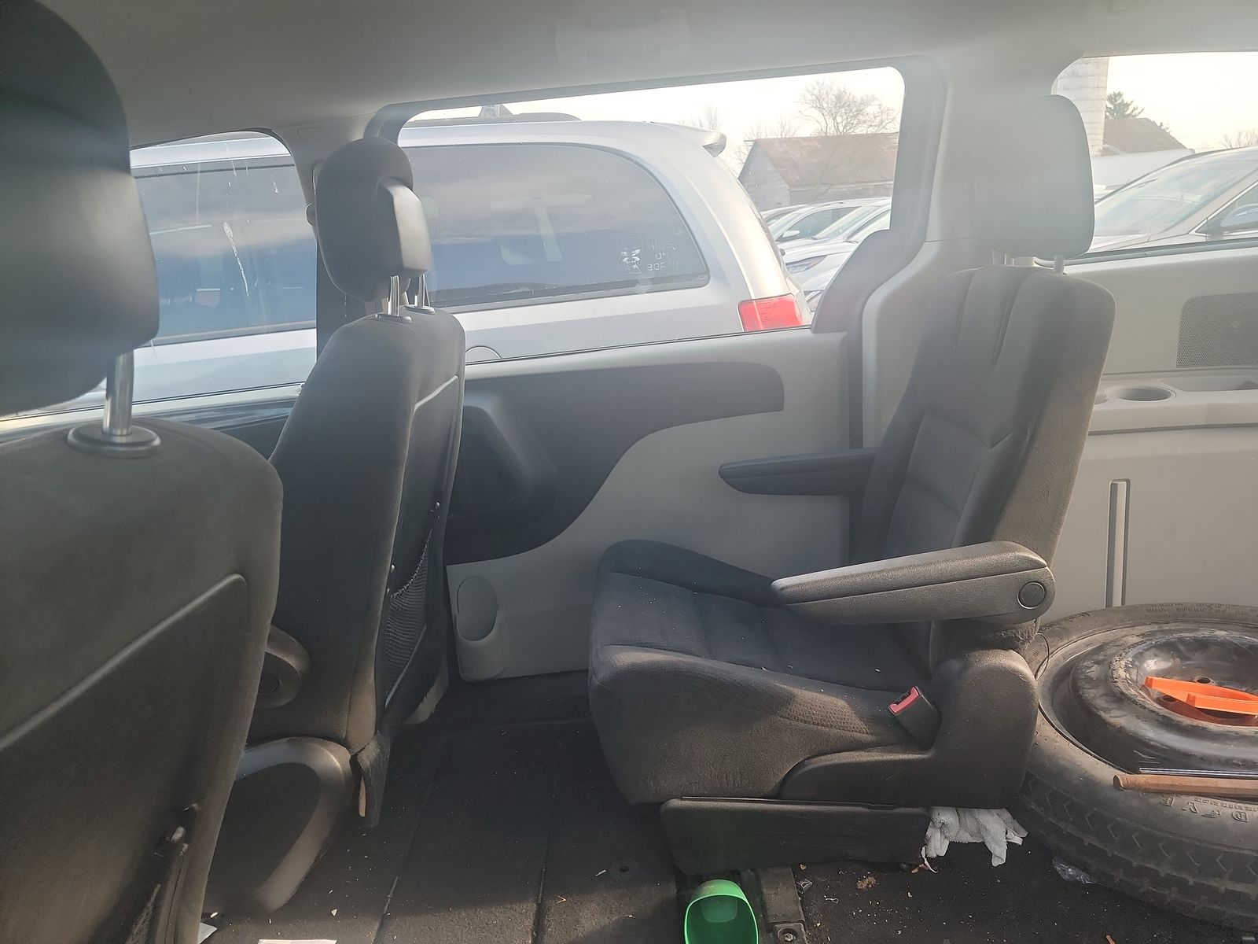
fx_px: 872
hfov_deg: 71.6
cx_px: 629
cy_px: 472
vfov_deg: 56.8
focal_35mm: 24
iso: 127
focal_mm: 6.7
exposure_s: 1/59
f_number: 1.8
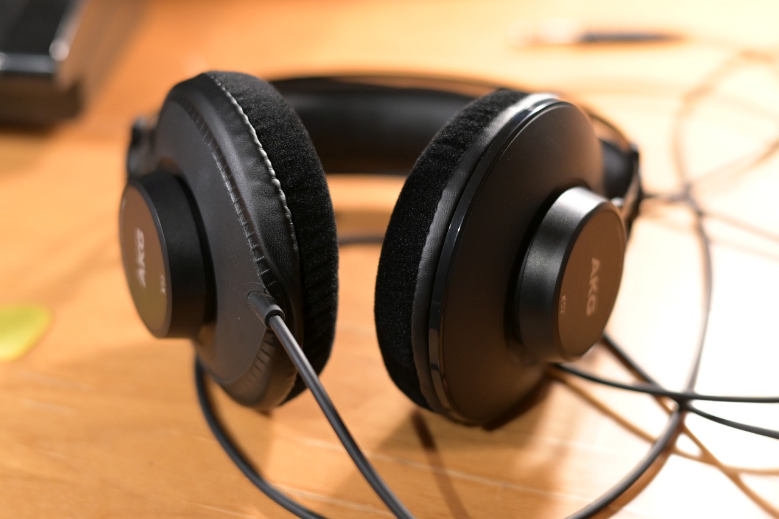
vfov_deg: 22.6
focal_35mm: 60
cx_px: 390
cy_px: 260
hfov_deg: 33.4
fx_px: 1298
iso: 640
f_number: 2.5
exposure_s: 1/60
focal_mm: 40
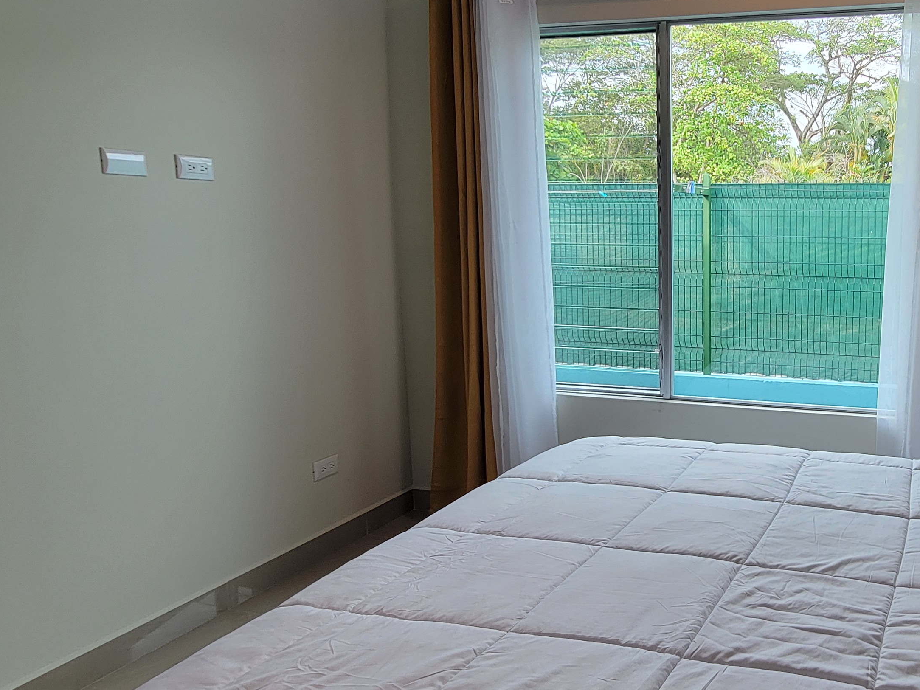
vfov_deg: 56.7
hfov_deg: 63.1
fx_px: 638
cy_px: 308
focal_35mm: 24
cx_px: 779
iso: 50
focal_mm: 2.2
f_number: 2.2
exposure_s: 1/60
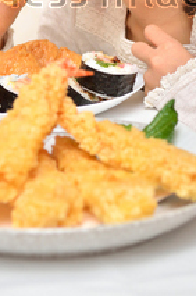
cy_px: -8
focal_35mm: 152
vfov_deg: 13.3
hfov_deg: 9.0
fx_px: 1247
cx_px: 75
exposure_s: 1/320
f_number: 4
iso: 100
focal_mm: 48
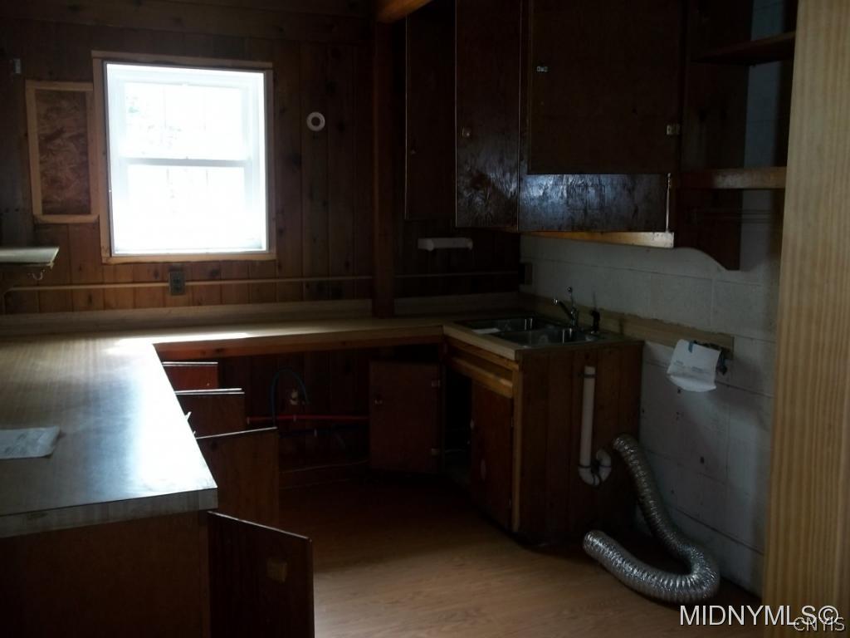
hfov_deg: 56.8
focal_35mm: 32
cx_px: 425
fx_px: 786
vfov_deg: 44.2
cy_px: 319
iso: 160
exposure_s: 1/30
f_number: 2.9
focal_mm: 5.7
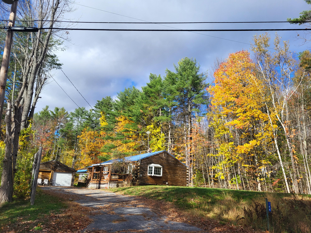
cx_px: 156
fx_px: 234
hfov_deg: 67.3
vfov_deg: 53.1
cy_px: 116
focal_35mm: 26
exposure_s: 1/1761
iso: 40
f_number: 1.8
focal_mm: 5.4
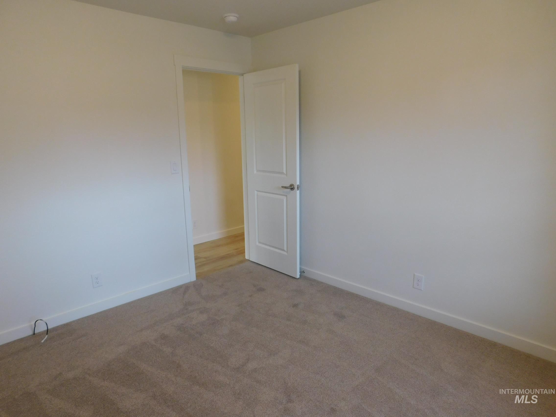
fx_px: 369
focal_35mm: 23
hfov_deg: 73.9
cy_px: 208
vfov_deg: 58.9
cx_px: 278
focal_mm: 4
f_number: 3
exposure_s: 1/30
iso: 160
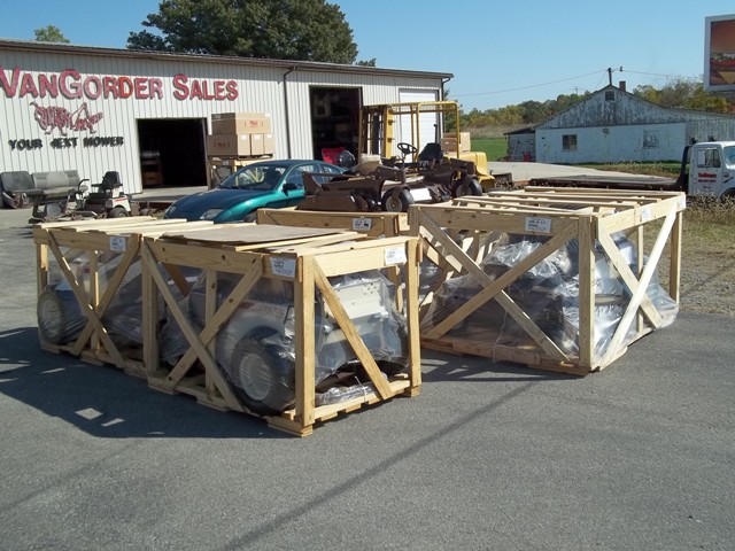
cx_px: 368
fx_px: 764
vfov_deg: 39.7
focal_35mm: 36
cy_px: 276
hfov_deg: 51.4
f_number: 8
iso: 64
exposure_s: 1/200
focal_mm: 6.5
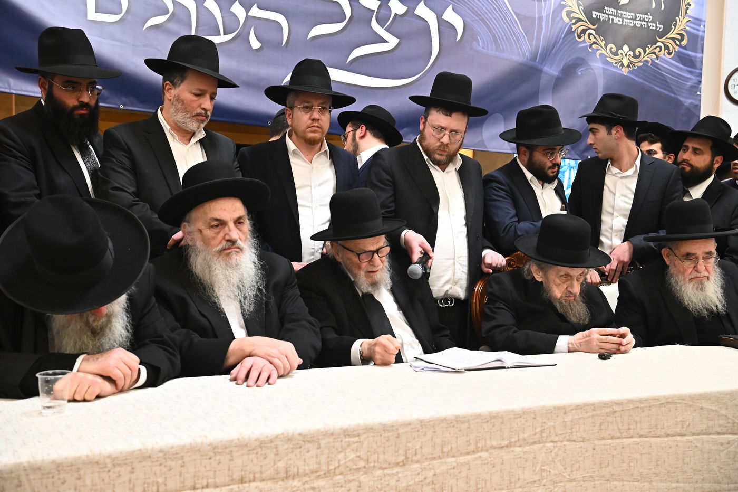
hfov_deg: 48.5
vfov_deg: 33.4
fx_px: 820
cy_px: 246
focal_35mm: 40
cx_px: 369
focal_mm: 40
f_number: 5
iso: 3200
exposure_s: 1/125
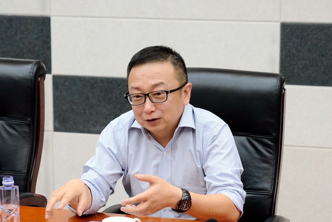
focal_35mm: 113
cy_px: 142
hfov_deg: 18.1
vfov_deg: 12.1
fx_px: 1042
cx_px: 156
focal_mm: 55
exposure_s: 1/320
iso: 2000
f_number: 4
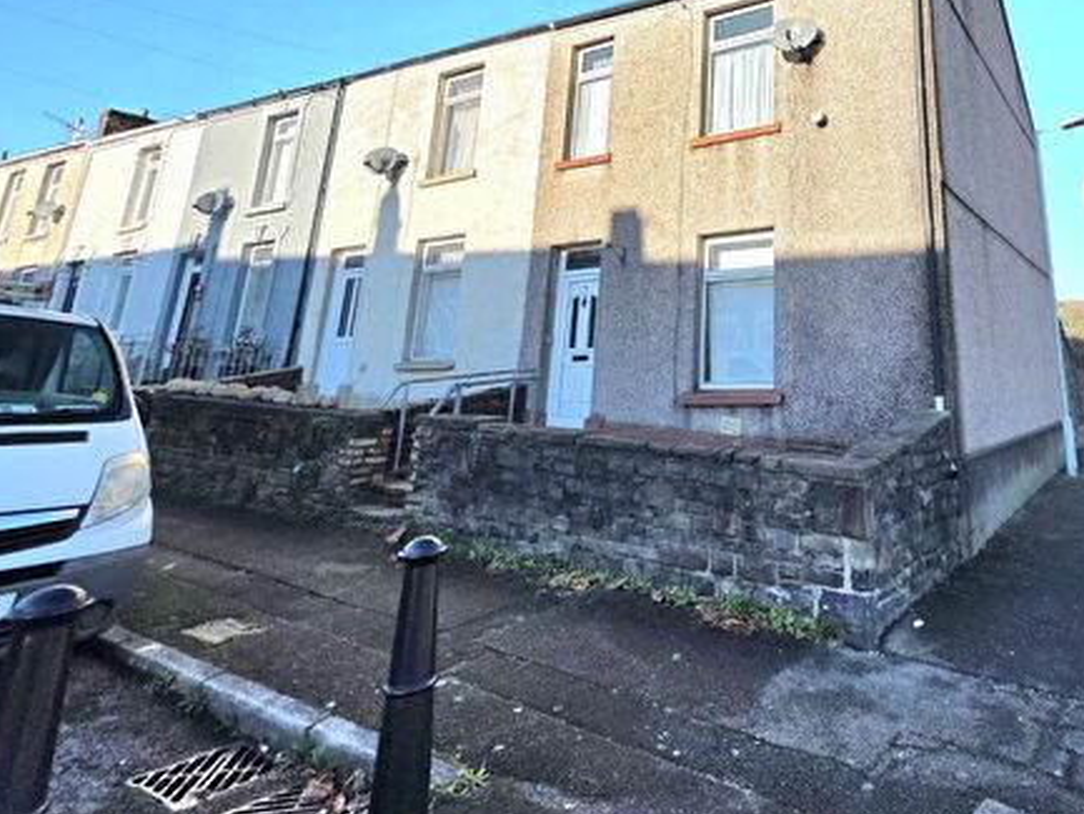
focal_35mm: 21
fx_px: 658
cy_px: 184
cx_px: 809
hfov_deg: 73.6
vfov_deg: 59.4
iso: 40
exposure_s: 1/1667
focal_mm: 2.2
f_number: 1.9
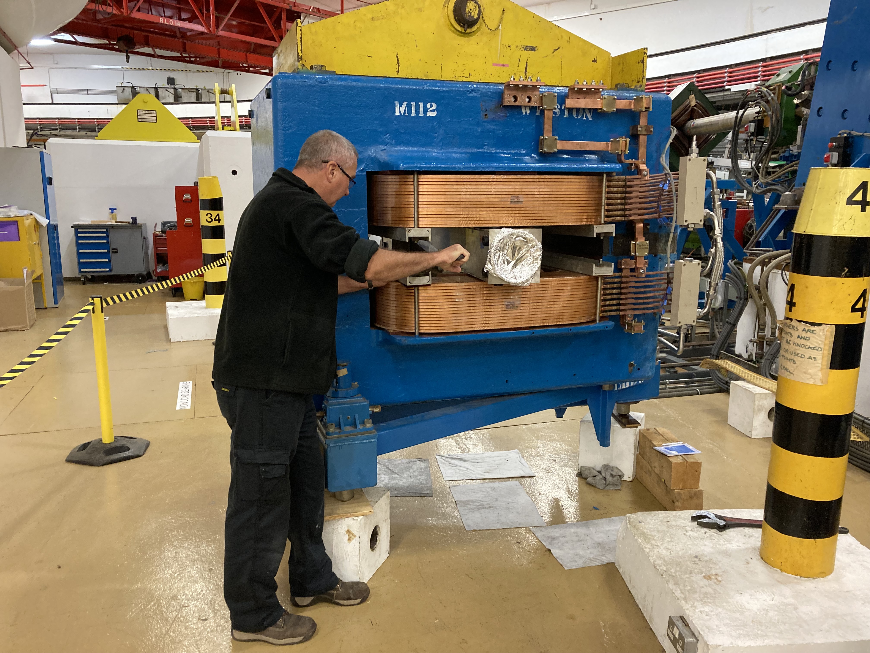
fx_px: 704
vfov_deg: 49.7
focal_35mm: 28
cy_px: 326
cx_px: 435
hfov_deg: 63.4
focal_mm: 3.99
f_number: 1.8
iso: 250
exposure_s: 1/33
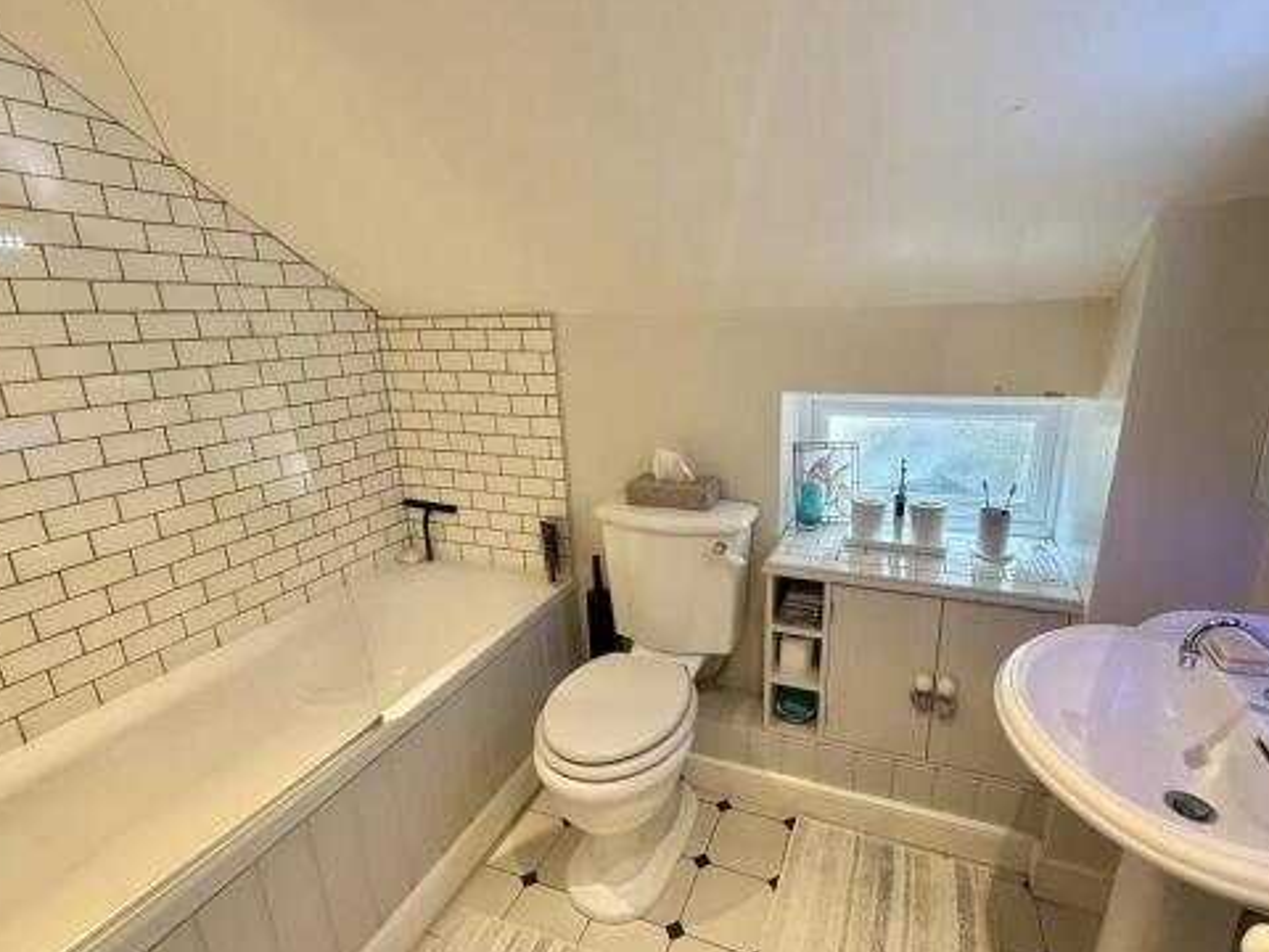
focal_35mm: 17
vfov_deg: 74.7
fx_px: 623
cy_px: 483
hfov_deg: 90.8
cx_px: 686
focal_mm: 2.22
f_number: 2.2
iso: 160
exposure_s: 1/100
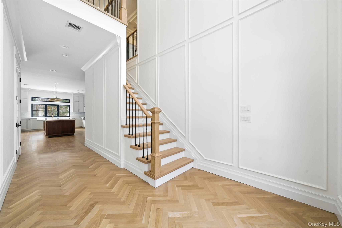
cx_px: 171
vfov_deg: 85.4
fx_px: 123
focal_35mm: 13
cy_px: 114
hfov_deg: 108.3
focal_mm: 13
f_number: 9
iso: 400
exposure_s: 1/800
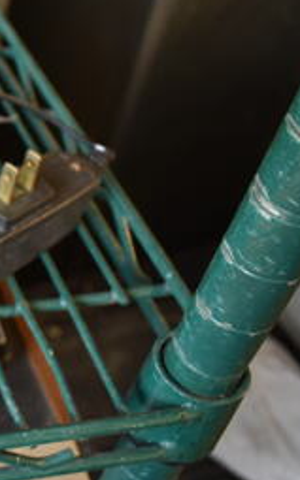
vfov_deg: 31.0
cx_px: -255
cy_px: 194
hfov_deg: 16.3
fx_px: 865
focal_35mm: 66
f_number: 3.5
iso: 900
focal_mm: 18
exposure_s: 1/30
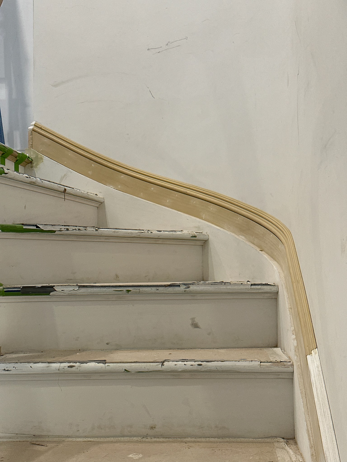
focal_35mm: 48
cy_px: 231
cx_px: 174
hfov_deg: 30.3
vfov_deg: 39.7
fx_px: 642
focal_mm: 6.86
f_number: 1.78
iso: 160
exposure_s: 1/120
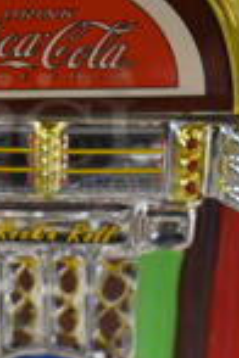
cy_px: 133
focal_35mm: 88
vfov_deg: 23.1
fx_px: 876
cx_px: 44
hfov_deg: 15.4
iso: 1800
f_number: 4
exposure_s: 1/60
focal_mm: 18
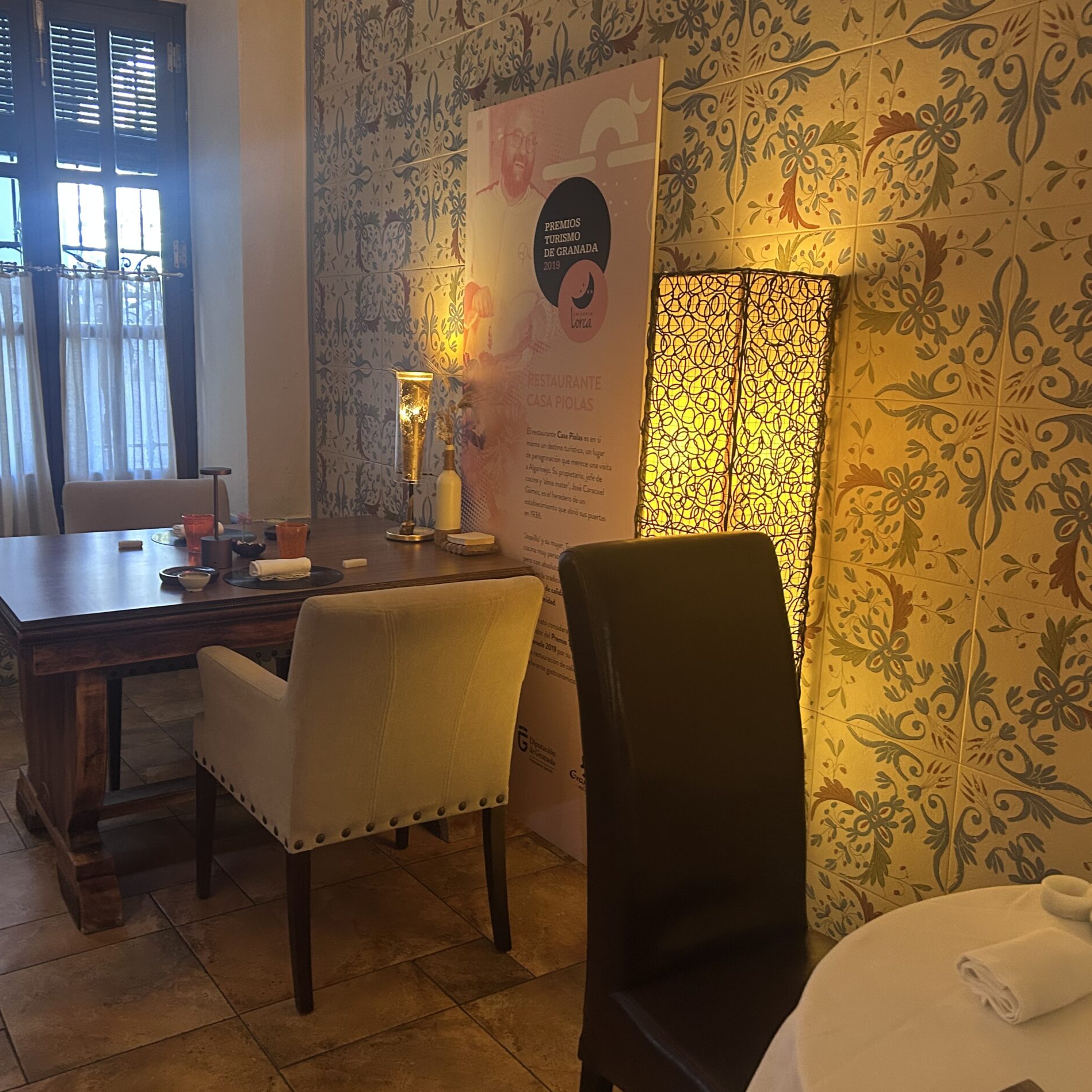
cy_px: 544
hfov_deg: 52.3
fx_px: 1106
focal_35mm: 31
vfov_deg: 52.5
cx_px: 454
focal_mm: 5.7
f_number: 1.5
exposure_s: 1/50
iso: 250
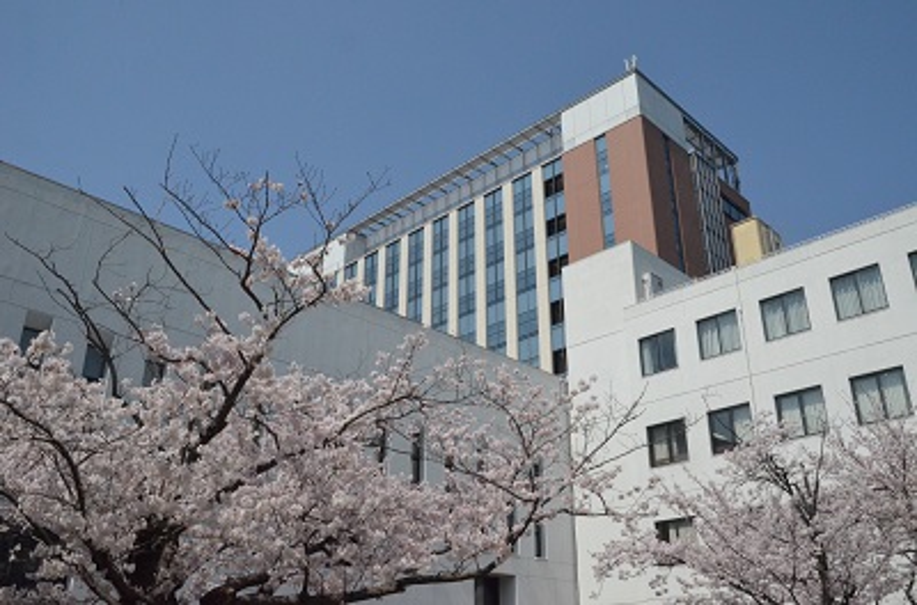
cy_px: 302
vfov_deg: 41.4
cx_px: 458
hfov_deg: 59.6
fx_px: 800
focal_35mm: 32
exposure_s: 1/2000
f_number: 22
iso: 3200
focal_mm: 21
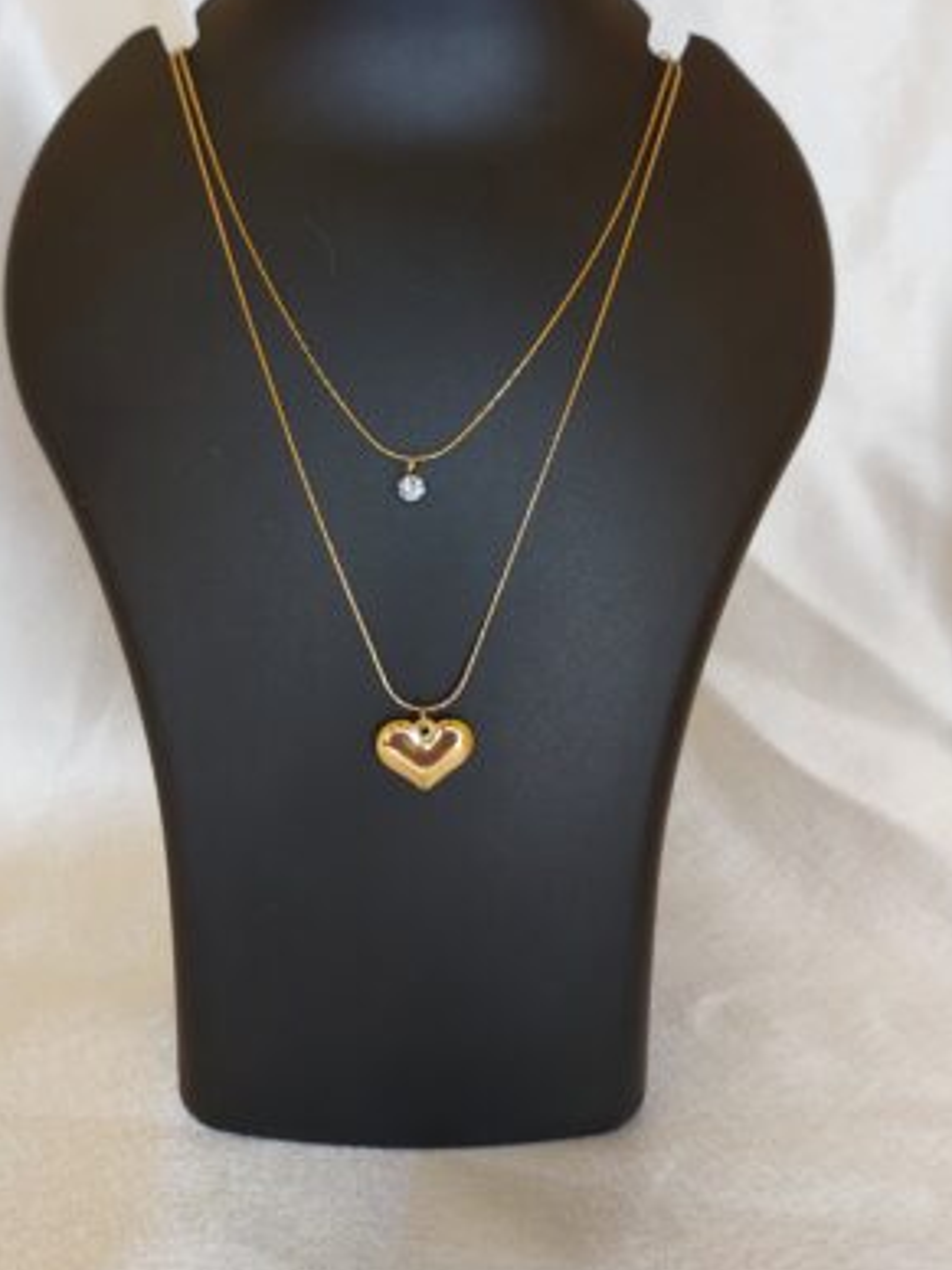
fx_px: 1247
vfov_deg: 52.7
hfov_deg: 41.8
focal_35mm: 34
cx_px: 432
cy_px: 401
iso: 32
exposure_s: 1/50
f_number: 1.8
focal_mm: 5.06
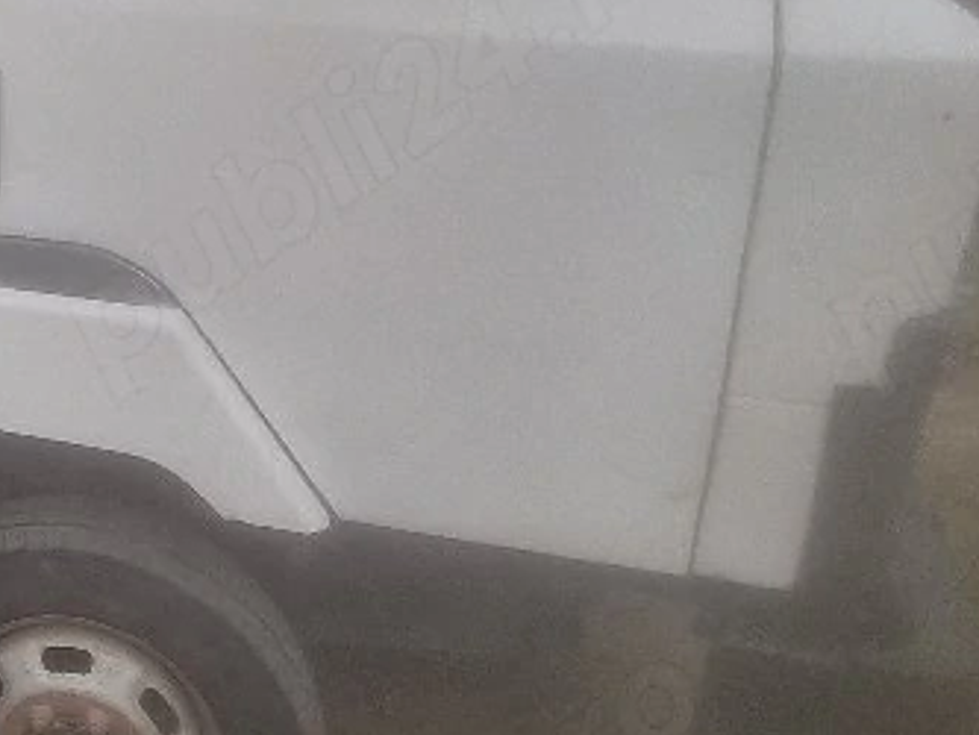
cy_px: 153
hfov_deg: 37.0
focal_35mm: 39
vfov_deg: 35.7
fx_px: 1103
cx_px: -185
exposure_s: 1/556
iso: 50
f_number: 2.2
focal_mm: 2.2
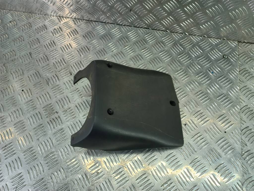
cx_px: 127
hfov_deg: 69.4
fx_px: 183
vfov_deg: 54.9
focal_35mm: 25
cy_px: 96
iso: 50
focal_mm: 4.6
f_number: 1.8
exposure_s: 1/50
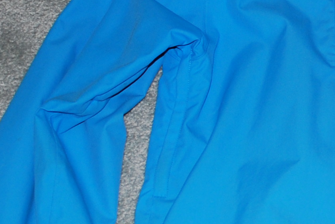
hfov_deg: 14.3
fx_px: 1285
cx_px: 425
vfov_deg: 10.0
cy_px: 84
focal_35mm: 138
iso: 200
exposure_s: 1/60
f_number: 3.8
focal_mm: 20
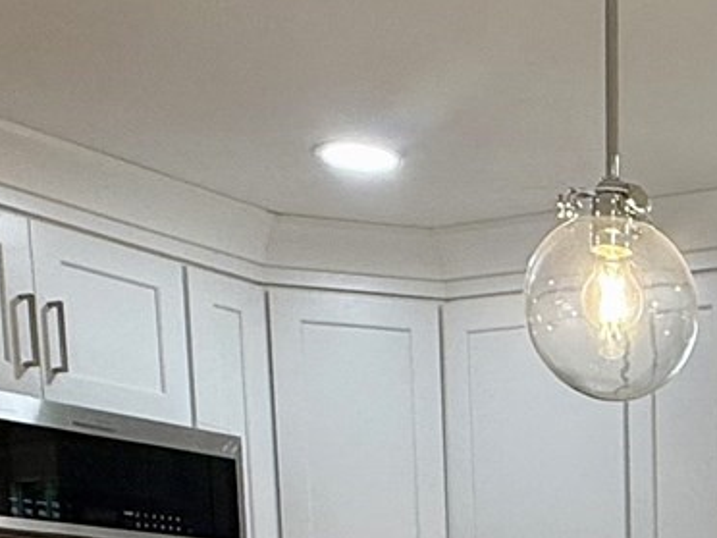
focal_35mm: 77
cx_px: 894
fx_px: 1595
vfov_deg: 16.1
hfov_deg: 22.9
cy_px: 970
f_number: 2.2
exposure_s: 1/120
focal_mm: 2.22
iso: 64
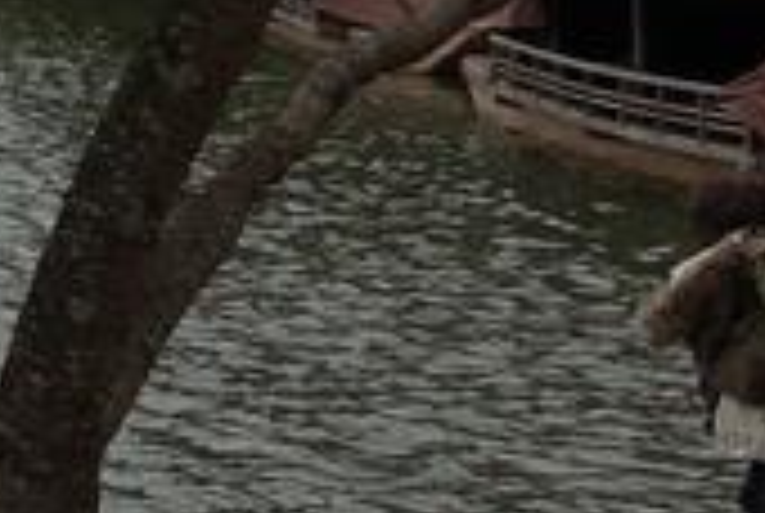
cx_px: -1116
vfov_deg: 7.8
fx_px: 3597
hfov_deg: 10.4
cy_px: -477
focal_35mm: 169
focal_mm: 8.8
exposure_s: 1/125
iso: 125
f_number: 5.6
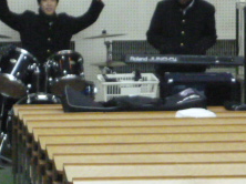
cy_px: 3
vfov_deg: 4.3
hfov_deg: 5.7
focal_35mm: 346
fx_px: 2456
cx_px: 145
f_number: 5.8
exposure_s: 1/30
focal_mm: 21.3
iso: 1000
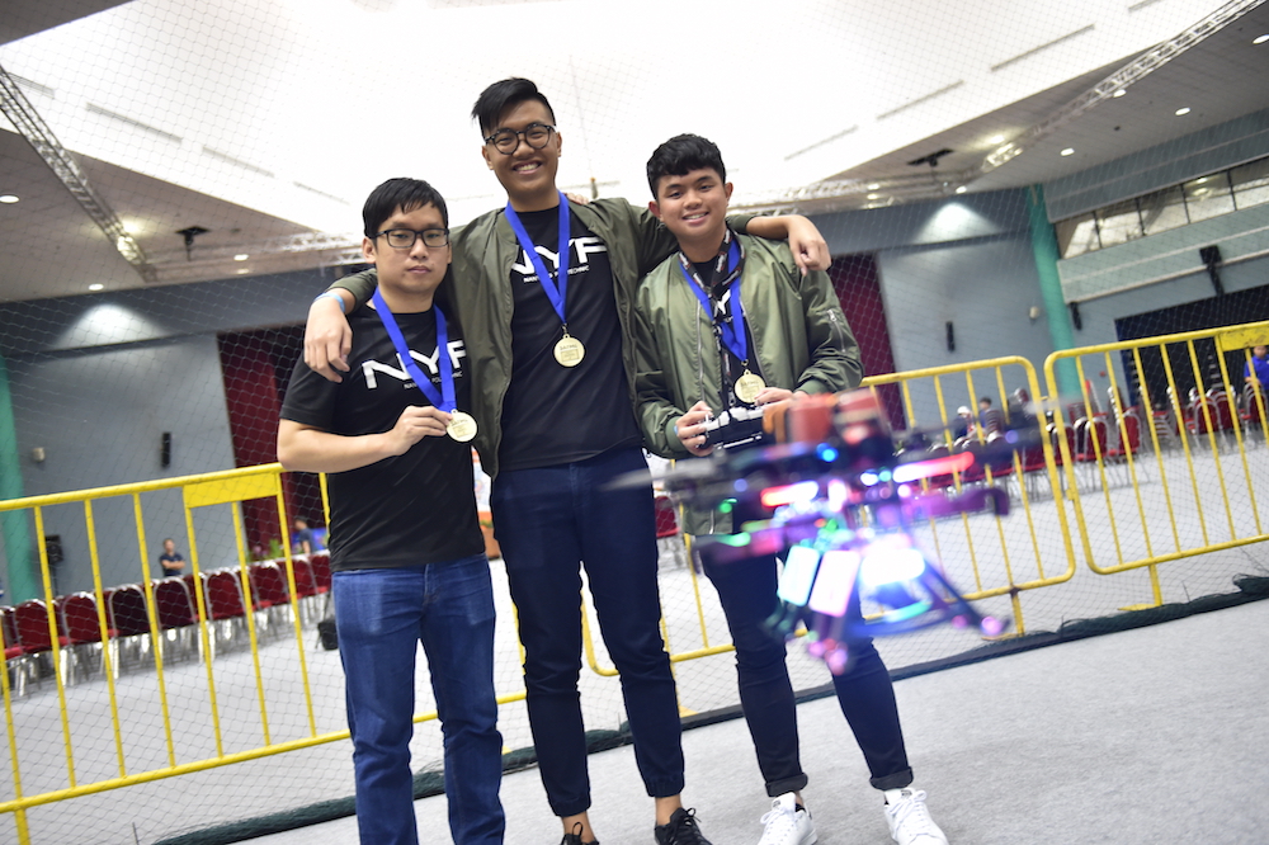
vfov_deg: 41.1
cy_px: 422
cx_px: 634
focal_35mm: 32
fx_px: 1128
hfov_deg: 58.7
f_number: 2.8
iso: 2500
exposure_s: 1/125
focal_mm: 32
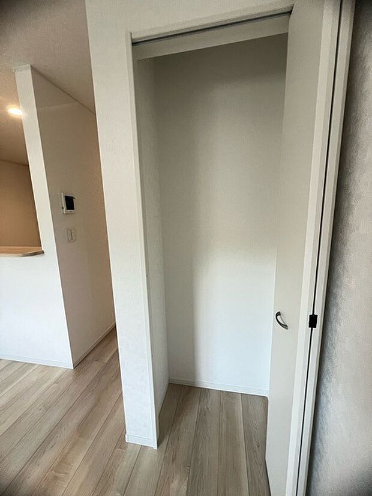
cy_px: 248
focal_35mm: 13
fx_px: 186
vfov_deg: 106.2
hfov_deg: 89.9
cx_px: 186
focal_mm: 1.57
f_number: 1.8
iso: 125
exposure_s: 1/50
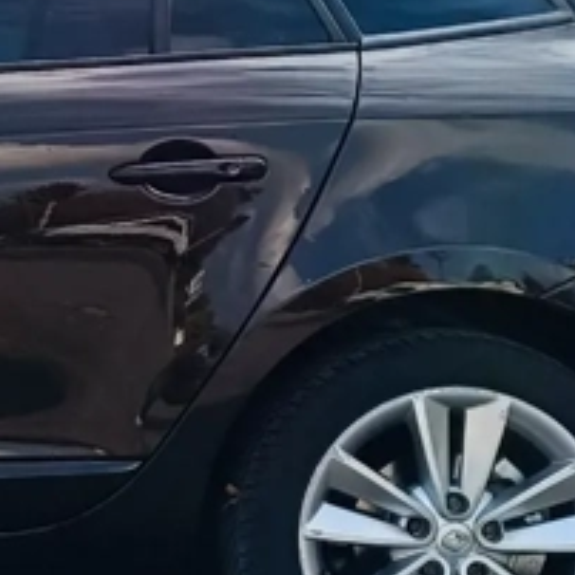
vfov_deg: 16.5
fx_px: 1973
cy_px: 202
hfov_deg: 14.9
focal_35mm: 105
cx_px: -379
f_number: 1.88
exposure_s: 1/543
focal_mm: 5.59
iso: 52
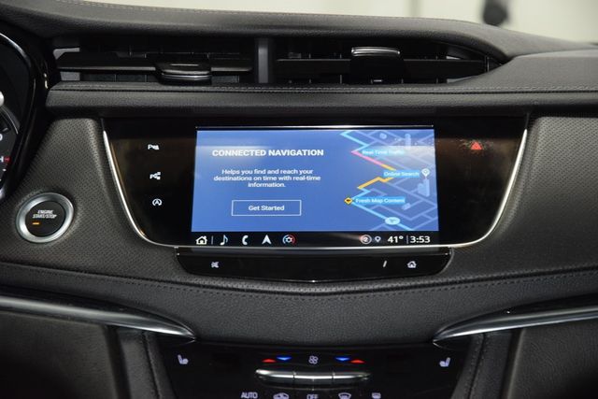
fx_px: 1744
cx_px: 299
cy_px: 200
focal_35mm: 105
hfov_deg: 19.5
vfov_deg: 13.0
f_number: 4.5
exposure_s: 1/60
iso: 2200
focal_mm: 70
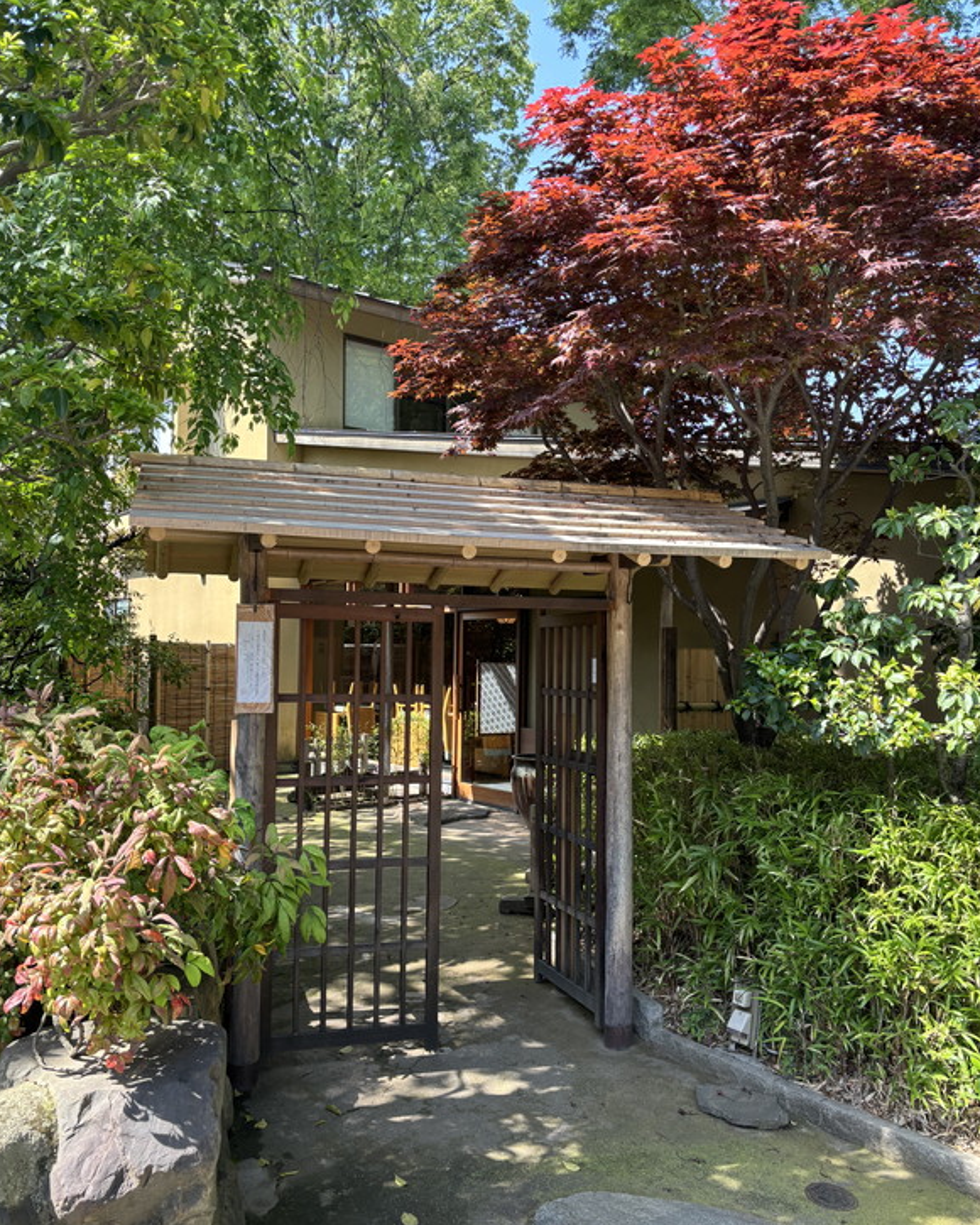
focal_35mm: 28
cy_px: 618
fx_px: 1015
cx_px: 495
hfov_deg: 51.5
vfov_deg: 62.2
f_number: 1.6
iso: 50
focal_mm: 5.96
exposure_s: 1/290
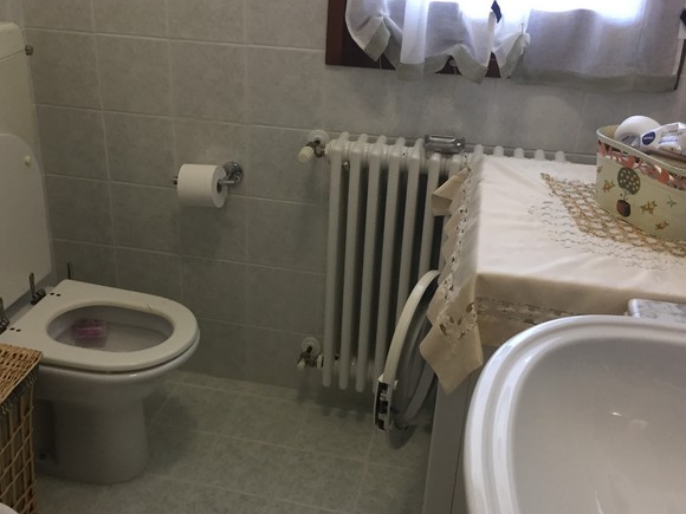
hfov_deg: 46.7
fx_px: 793
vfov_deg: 36.0
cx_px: 293
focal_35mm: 40
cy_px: 268
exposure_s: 1/33
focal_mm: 4.15
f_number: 2.2
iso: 160
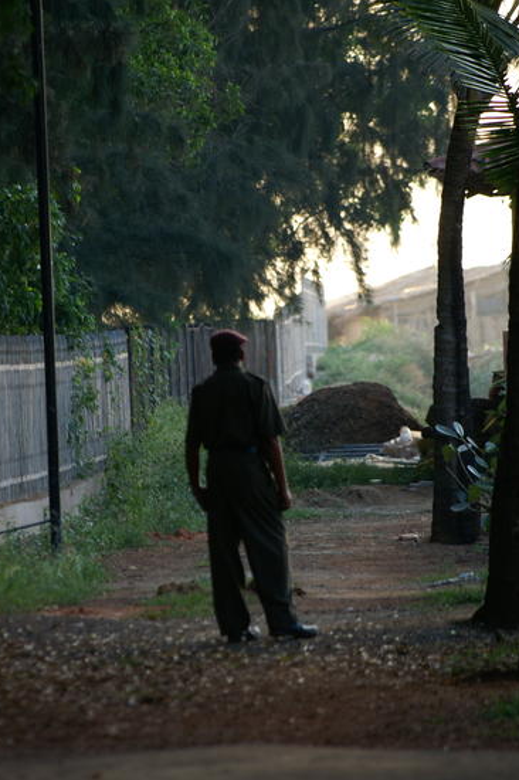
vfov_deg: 3.9
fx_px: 11345
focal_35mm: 524
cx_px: 247
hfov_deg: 2.6
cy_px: 407
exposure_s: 1/80
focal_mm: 300
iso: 200
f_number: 5.6
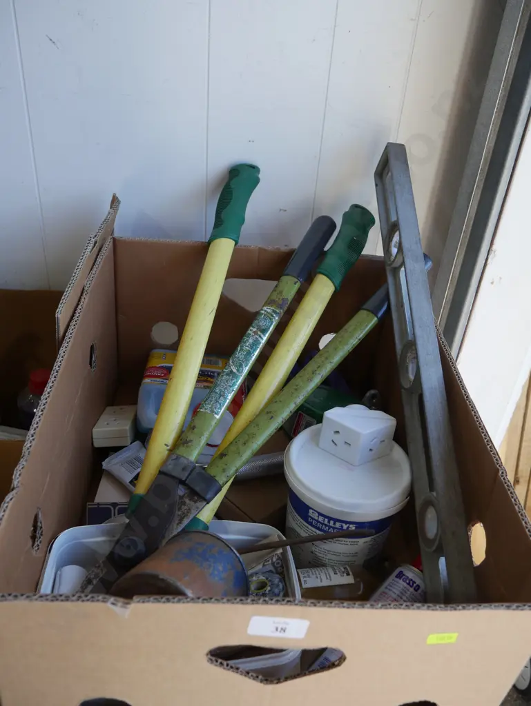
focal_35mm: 30
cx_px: 266
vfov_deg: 59.9
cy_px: 353
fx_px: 613
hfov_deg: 46.8
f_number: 4.5
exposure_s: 1/125
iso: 200
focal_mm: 15
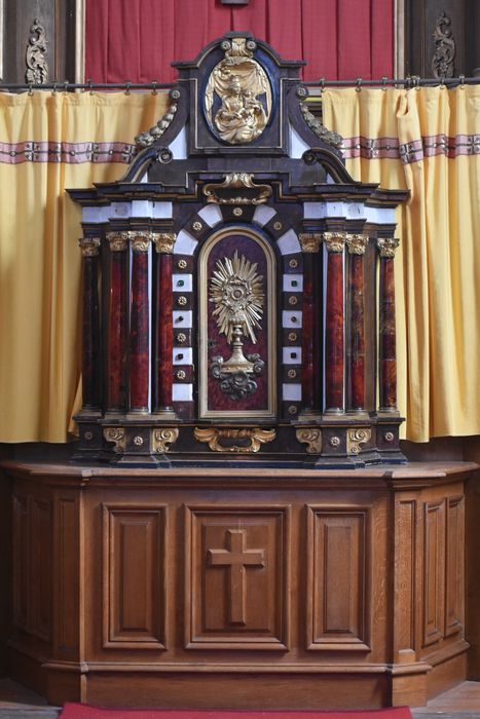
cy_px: 360
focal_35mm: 105
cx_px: 240
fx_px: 2099
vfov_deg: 19.5
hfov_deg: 13.0
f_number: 4.5
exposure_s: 1/60
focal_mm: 70
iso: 2500
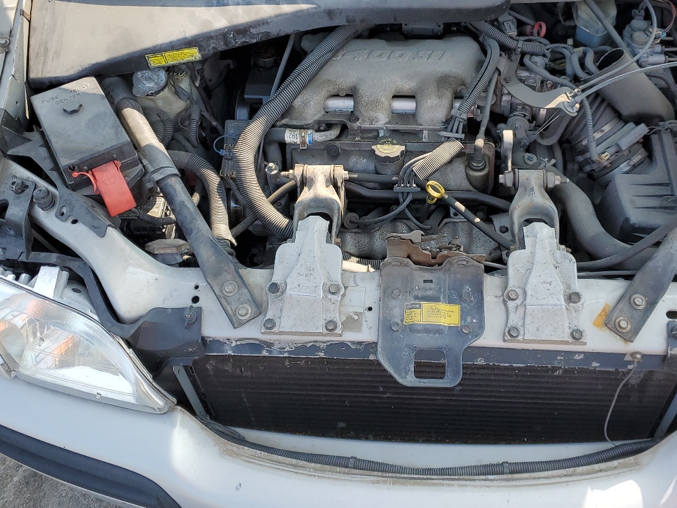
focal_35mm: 37
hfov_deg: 49.7
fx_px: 724
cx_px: 414
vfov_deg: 38.4
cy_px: 189
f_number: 1.5
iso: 50
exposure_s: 1/714
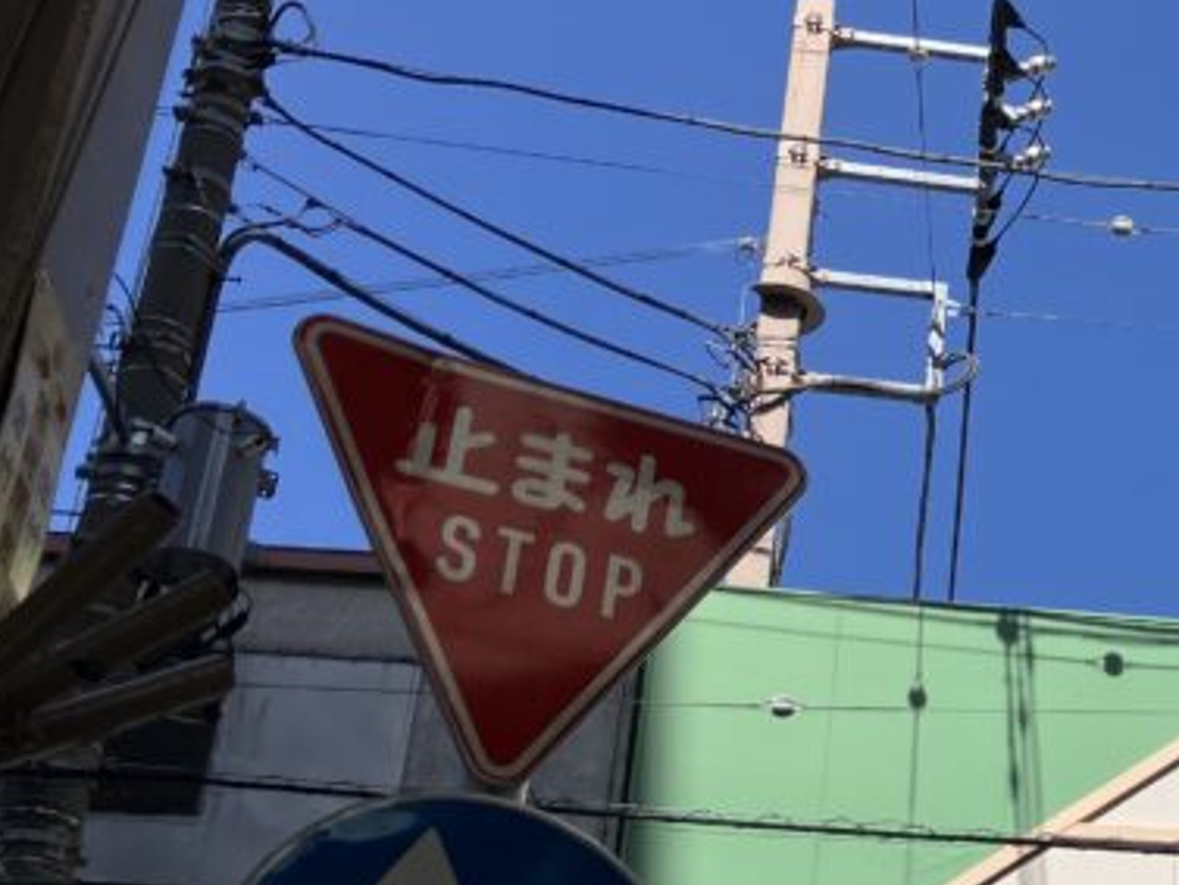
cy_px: 672
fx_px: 2589
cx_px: 1432
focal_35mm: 76
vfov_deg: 19.3
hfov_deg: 23.4
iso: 32
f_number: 1.8
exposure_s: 1/2857
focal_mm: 3.99
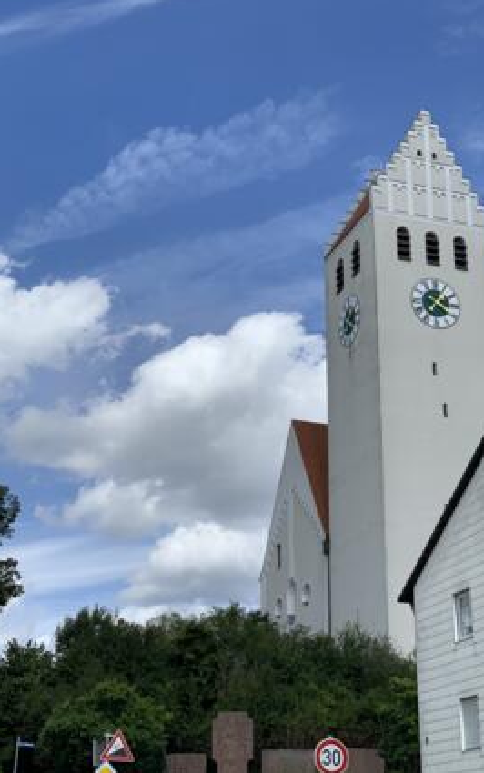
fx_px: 1202
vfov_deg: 35.7
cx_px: 267
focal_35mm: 57
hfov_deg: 22.8
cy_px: 395
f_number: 2.4
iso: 16
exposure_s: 1/1776
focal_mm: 6
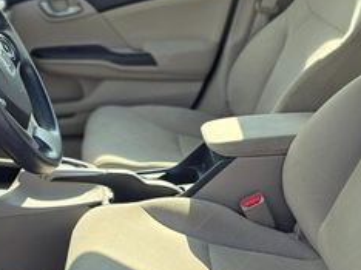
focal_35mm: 63
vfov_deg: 23.1
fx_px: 656
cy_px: 182
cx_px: 102
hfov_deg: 30.4
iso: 80
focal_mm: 6.3
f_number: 1.7
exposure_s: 1/1457
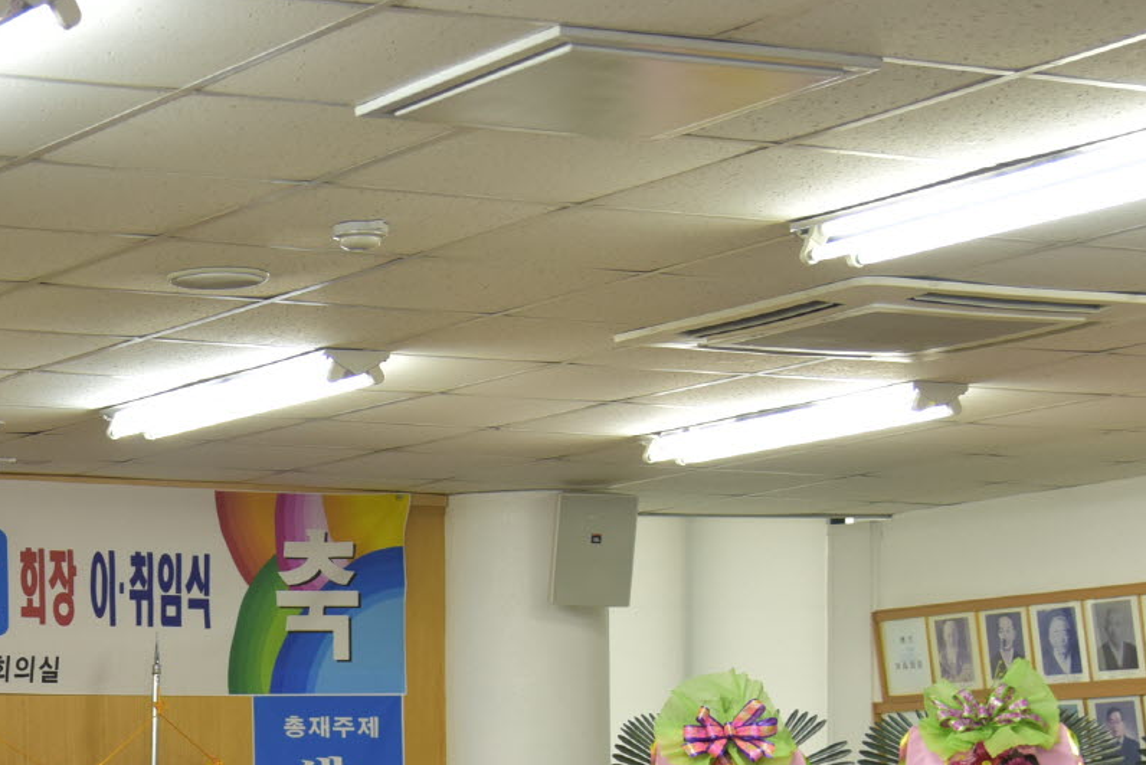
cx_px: 12
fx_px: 3343
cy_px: 821
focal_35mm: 105
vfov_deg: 12.8
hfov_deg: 18.9
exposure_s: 1/100
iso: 800
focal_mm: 38
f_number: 4
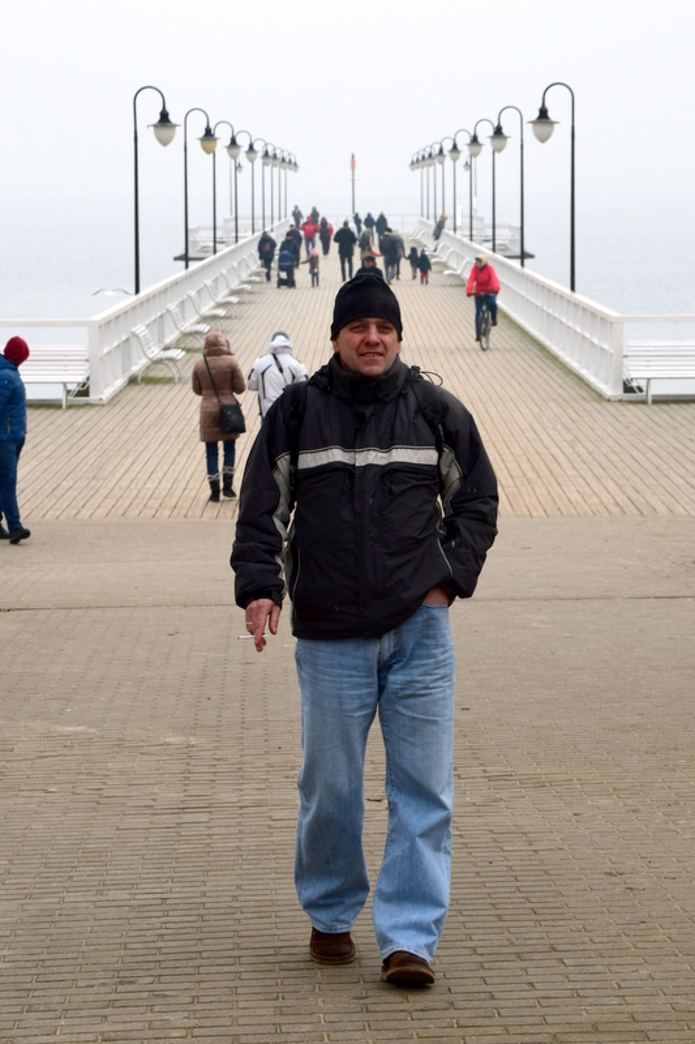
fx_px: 2520
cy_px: 522
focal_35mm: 87
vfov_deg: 23.4
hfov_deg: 15.7
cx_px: 348
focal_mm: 58
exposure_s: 1/125
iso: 400
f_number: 9
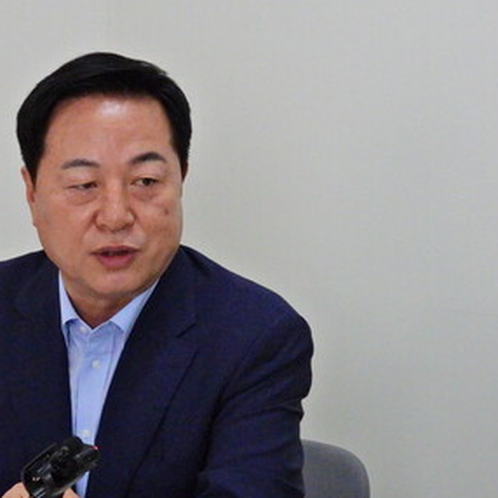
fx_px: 2262
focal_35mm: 139
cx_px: 82
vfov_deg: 12.6
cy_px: 313
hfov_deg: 12.5
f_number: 4
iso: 1600
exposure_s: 1/125
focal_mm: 13.4
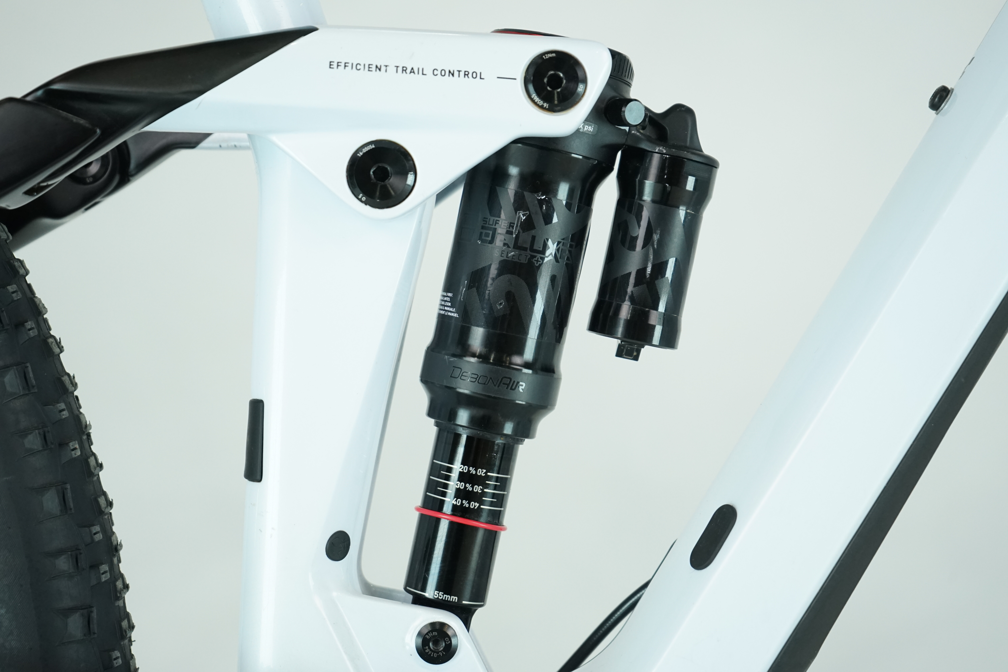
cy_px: 336
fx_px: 1960
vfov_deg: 19.5
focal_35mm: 70
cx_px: 504
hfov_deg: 28.8
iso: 1600
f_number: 5.6
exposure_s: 1/200
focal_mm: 70
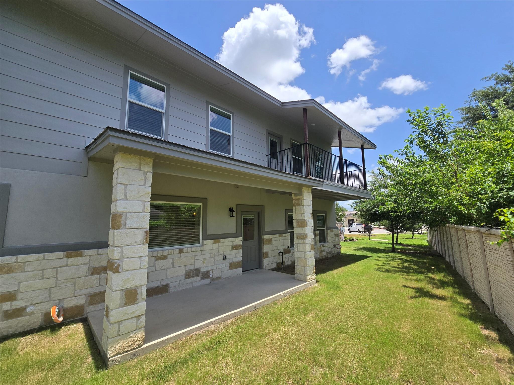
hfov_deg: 106.2
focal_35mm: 13
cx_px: 257
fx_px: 193
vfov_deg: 89.9
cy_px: 192
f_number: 2.2
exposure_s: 1/2483
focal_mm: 2.2
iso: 50
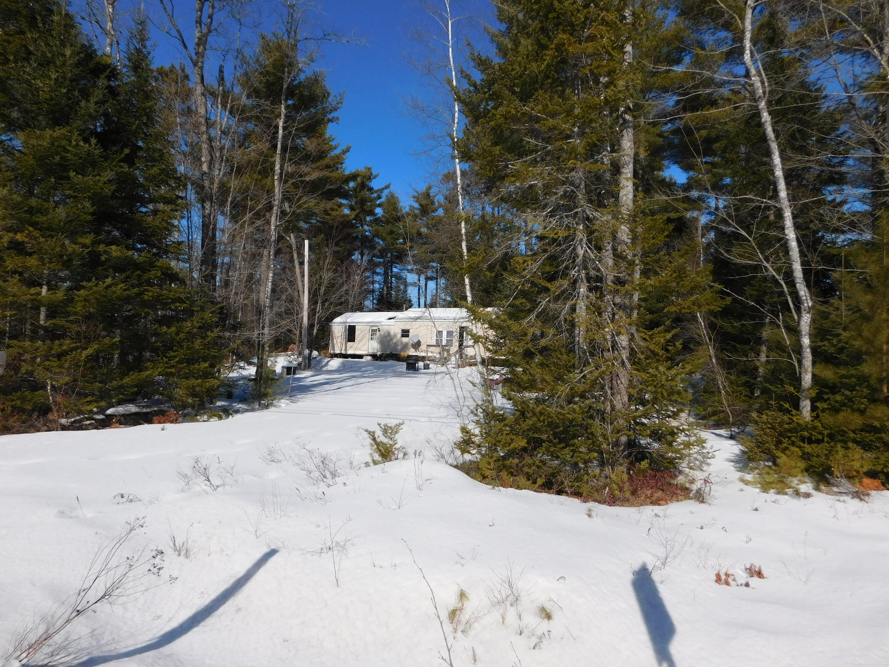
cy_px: 334
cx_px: 444
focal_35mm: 23
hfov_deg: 73.9
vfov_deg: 58.9
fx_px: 591
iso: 125
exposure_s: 1/1000
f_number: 6
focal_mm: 4
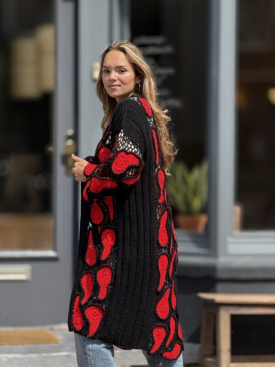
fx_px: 1271
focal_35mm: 120
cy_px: 184
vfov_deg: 16.4
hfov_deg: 12.3
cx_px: 138
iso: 50
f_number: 2.8
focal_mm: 15.66
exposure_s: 1/605
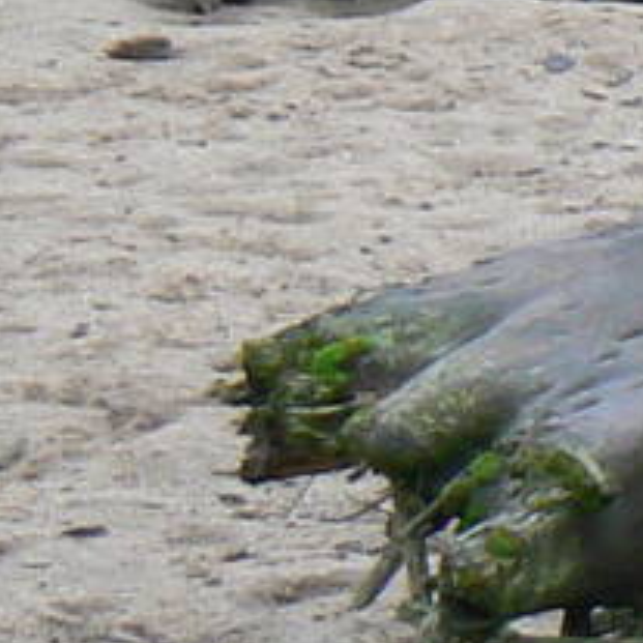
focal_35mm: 246
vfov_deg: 7.1
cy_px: -109
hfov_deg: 6.9
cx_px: 1280
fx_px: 5170
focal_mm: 6
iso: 80
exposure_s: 1/30
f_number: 2.8
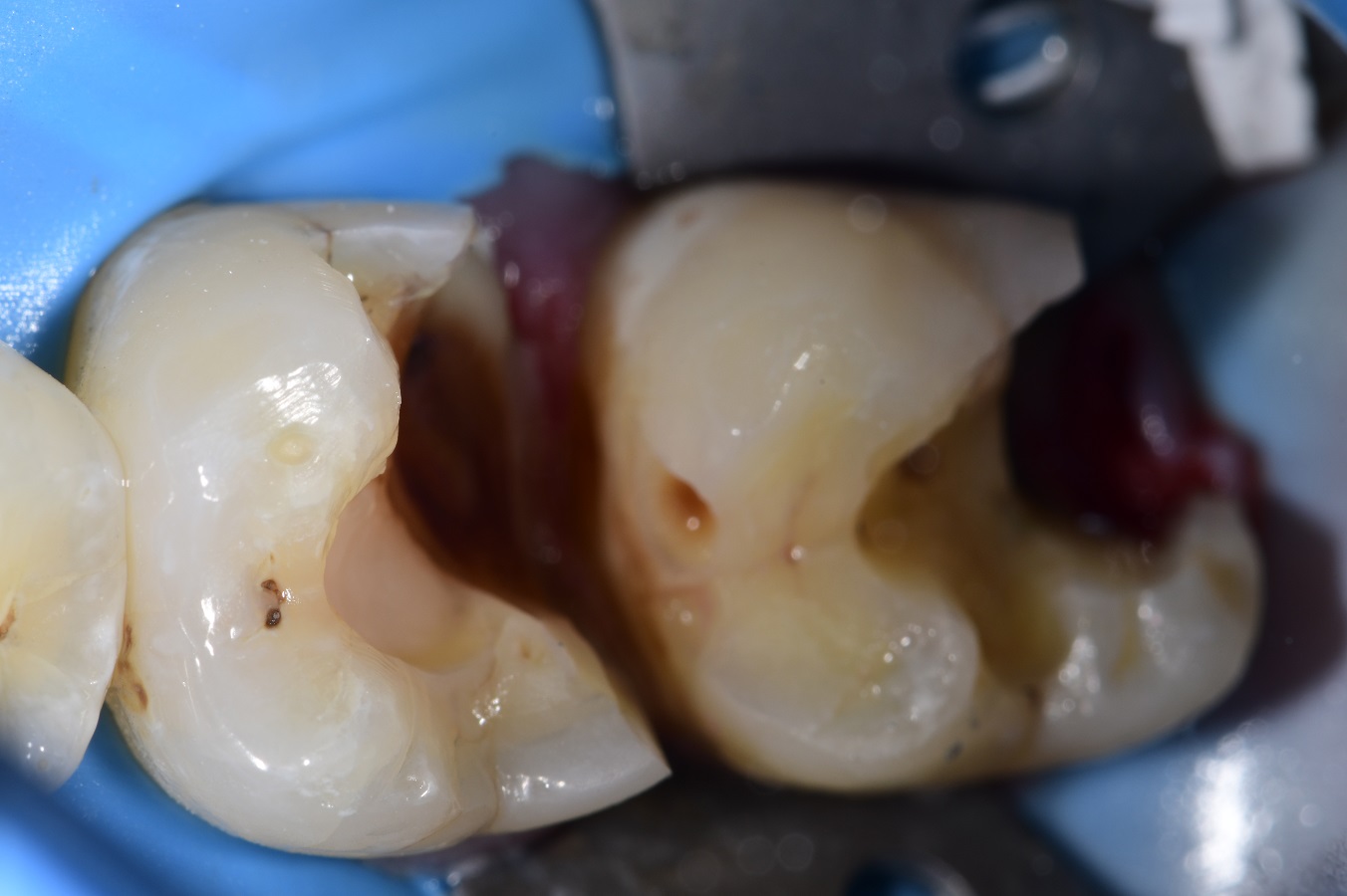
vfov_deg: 8.7
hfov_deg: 13.1
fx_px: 5871
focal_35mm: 157
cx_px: 674
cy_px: 448
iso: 200
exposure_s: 1/160
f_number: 32
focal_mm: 105
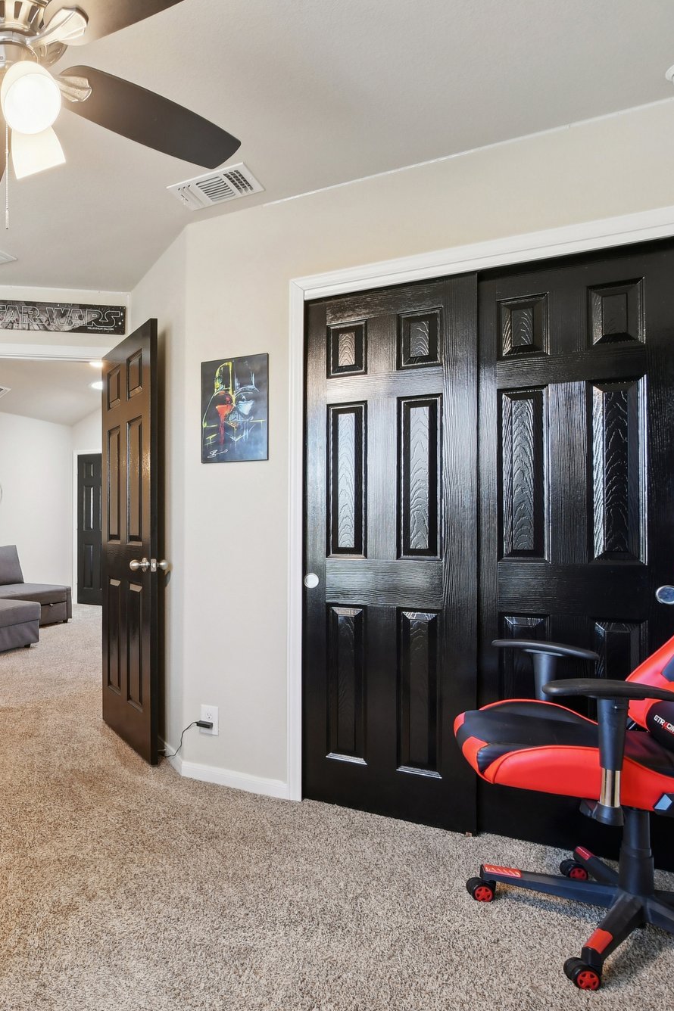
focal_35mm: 23
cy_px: 510
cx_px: 24
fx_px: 646
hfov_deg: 47.3
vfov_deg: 76.1
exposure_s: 1/8
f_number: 8
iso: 400
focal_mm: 10
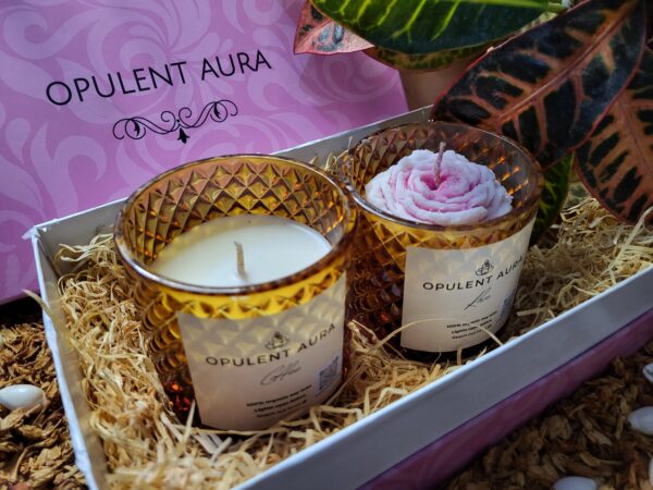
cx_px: 326
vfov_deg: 53.1
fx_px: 490
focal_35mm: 26
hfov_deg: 67.3
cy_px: 245
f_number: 1.8
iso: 320
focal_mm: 5.4
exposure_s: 1/50
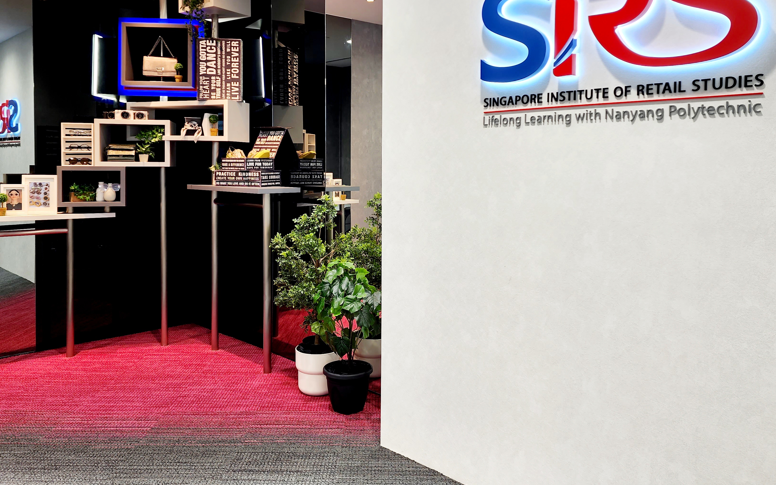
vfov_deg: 41.5
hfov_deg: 62.9
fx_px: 634
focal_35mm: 30
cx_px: 378
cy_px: 183
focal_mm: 6.4
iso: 20
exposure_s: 1/17
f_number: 1.8
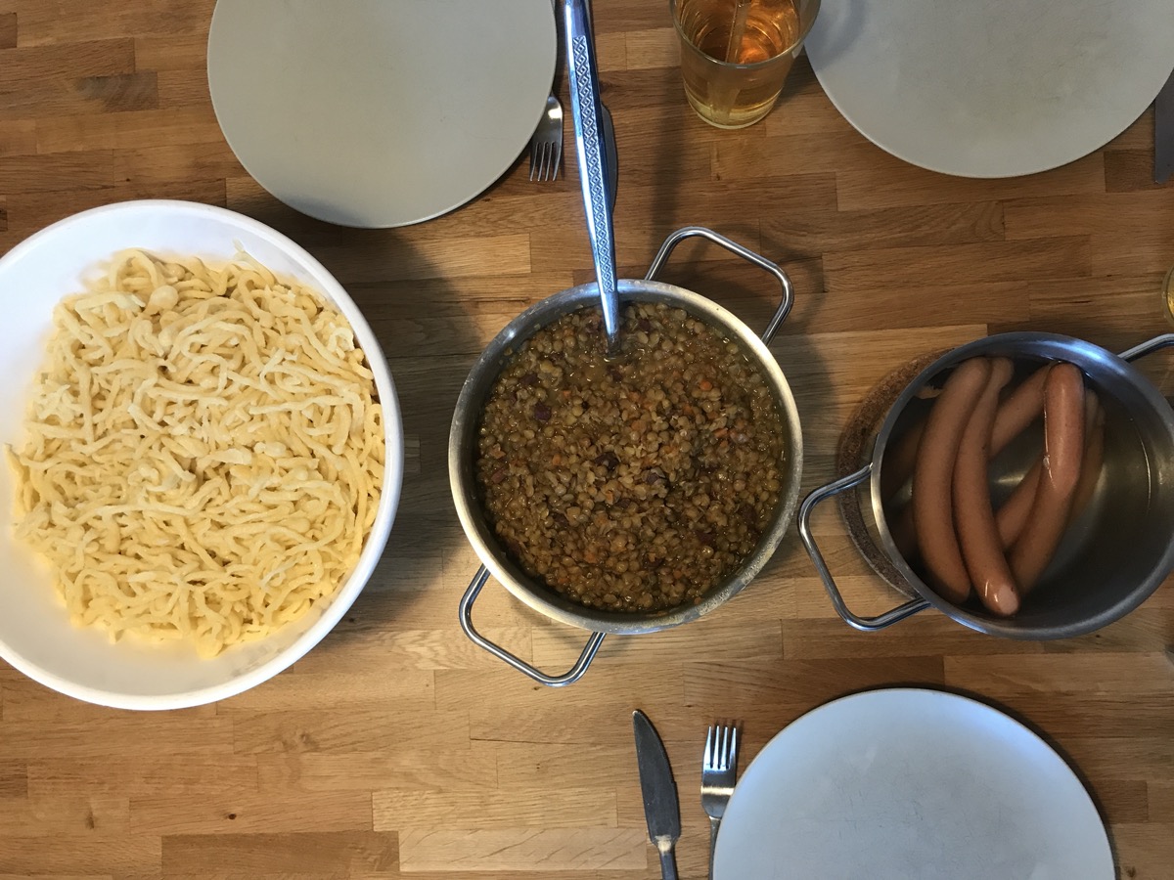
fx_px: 950
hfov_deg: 63.4
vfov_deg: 49.7
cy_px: 440
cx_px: 587
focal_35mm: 28
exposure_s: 1/17
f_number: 1.8
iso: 40
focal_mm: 3.99
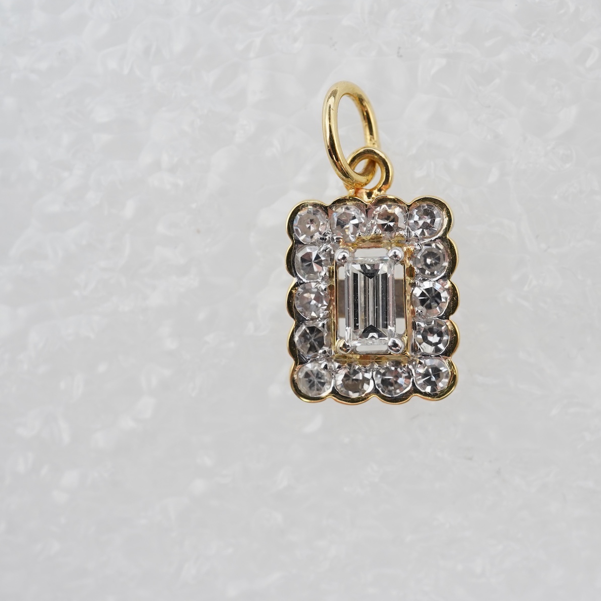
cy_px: 299
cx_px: 382
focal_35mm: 58
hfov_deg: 29.4
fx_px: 1139
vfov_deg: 29.6
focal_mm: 30
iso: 640
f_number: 16
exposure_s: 1/125
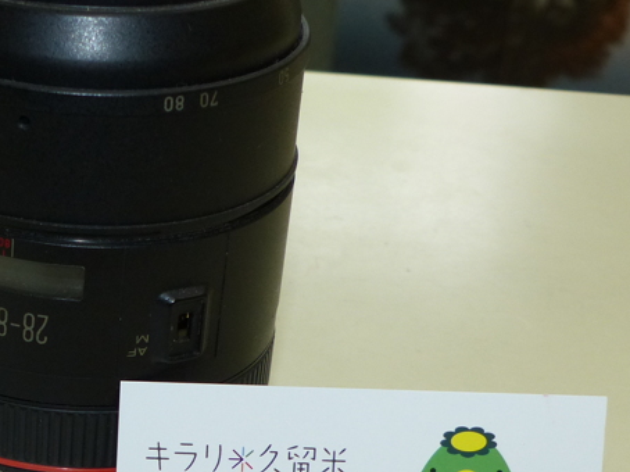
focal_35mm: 88
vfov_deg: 16.7
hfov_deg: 21.4
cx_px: -8
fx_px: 1601
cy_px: 318
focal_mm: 7
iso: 200
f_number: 2.8
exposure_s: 1/200
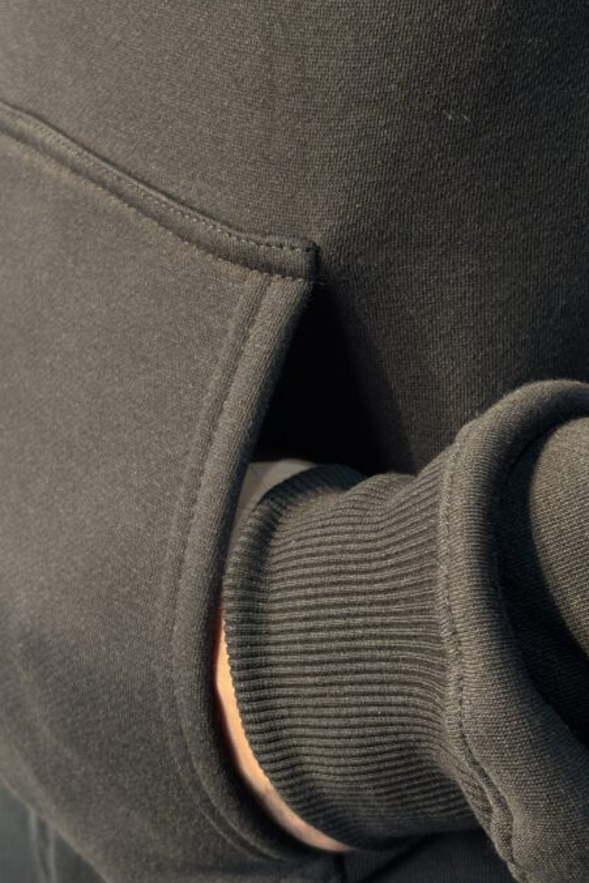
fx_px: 1570
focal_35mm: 64
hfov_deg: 21.3
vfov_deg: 31.4
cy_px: 368
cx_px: 308
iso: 125
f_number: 1.6
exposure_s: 1/50
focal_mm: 5.96
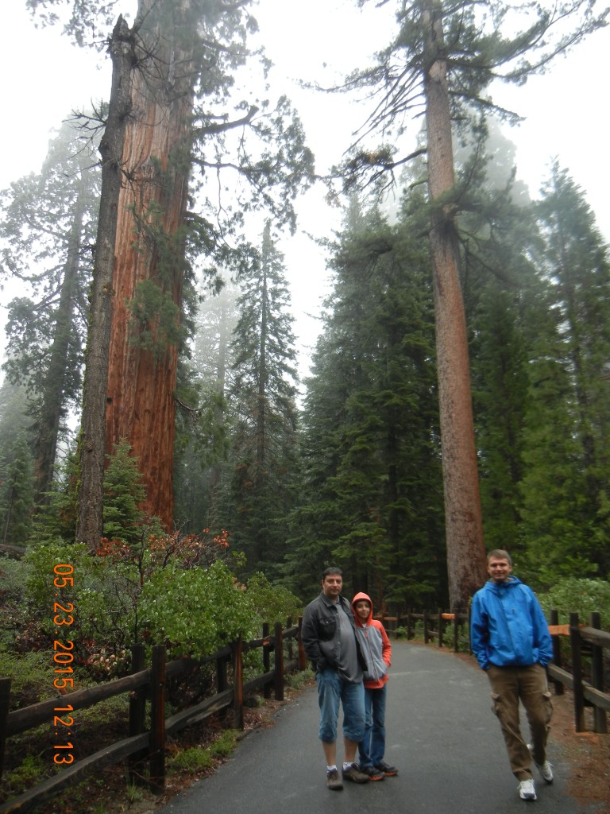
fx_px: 705
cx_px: 305
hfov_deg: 46.8
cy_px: 407
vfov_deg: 60.0
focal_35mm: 30
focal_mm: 5.4
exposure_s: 1/121
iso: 160
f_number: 3.5
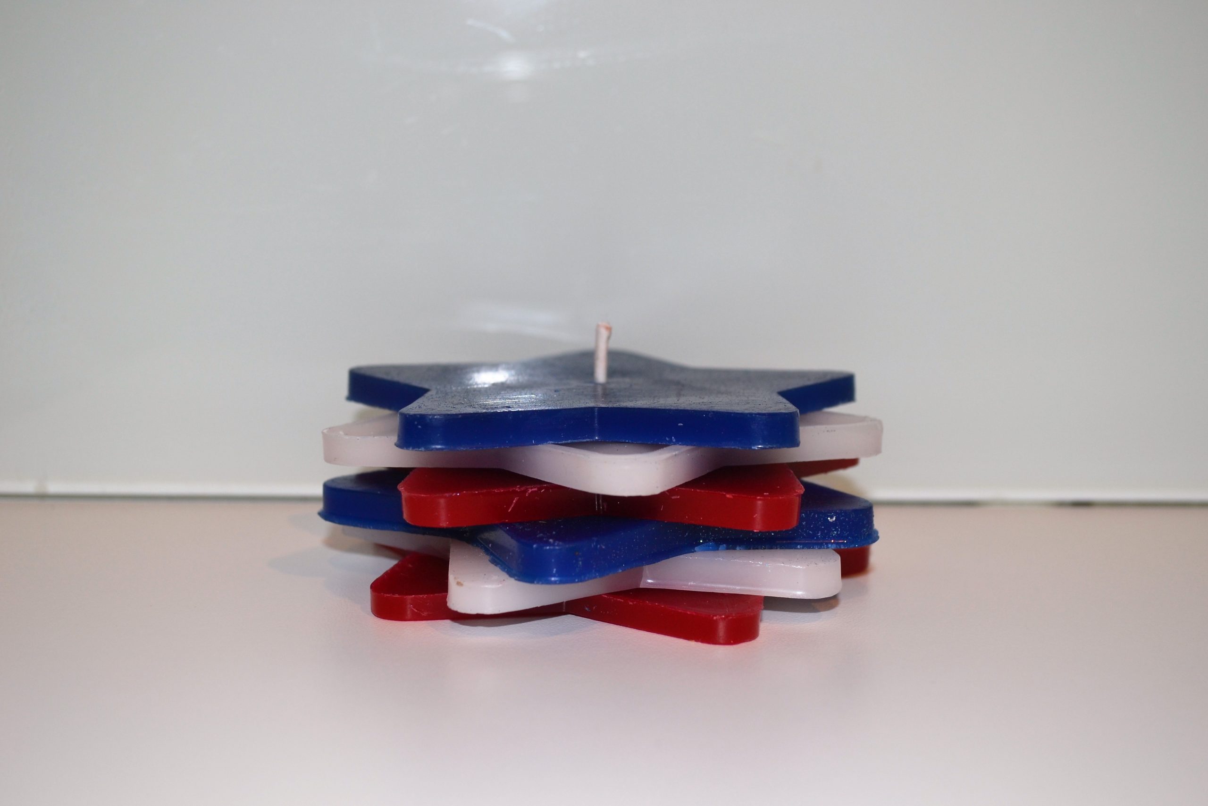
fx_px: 1611
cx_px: 604
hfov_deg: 41.1
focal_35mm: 48
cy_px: 403
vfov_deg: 28.1
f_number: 4.8
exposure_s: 1/60
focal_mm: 32
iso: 180
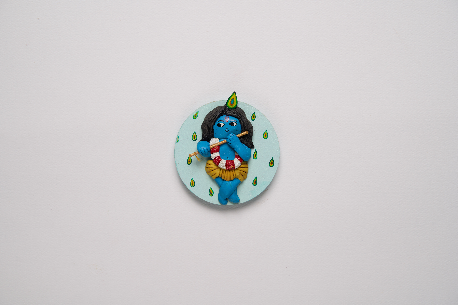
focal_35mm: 76
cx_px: 228
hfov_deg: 26.7
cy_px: 152
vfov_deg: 17.9
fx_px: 967
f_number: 8
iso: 160
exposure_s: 1/80
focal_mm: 75
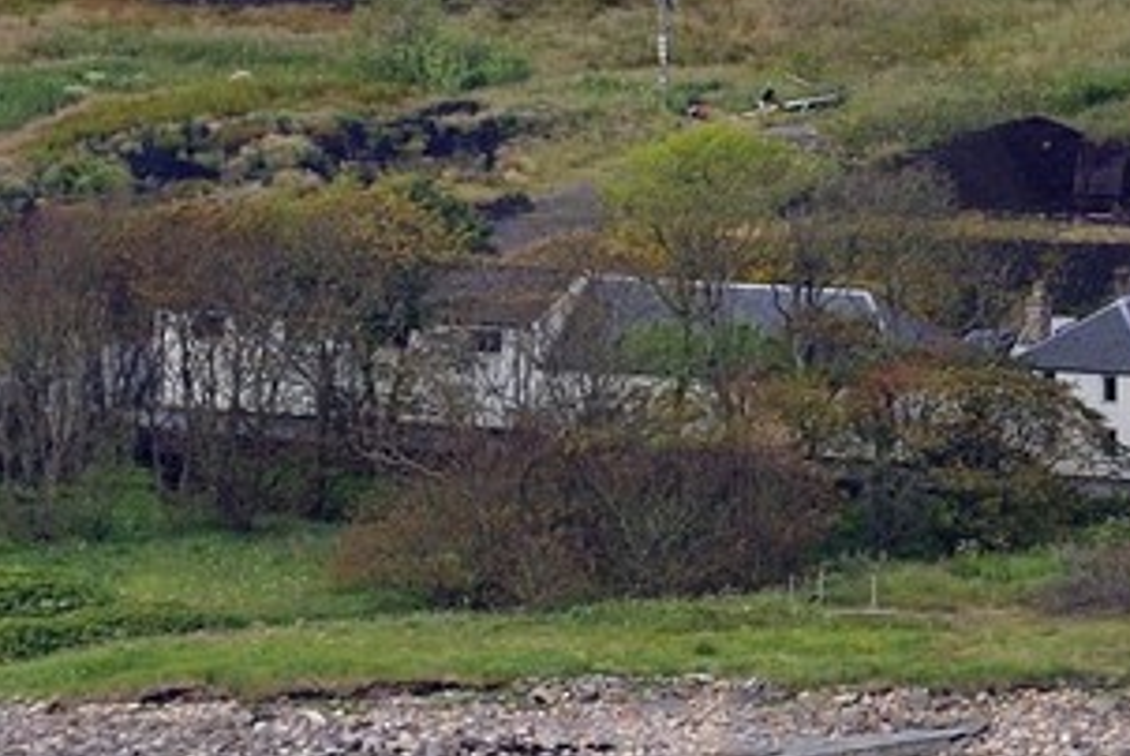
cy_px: -528
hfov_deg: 1.9
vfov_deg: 1.3
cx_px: 2208
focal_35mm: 1058
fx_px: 33241
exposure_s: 1/800
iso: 400
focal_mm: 200
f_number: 6.3
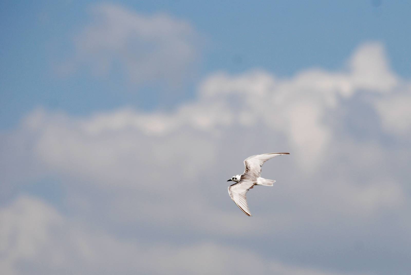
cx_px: 206
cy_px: 138
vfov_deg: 3.4
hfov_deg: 5.1
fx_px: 4629
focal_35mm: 405
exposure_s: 1/1250
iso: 200
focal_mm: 270
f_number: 6
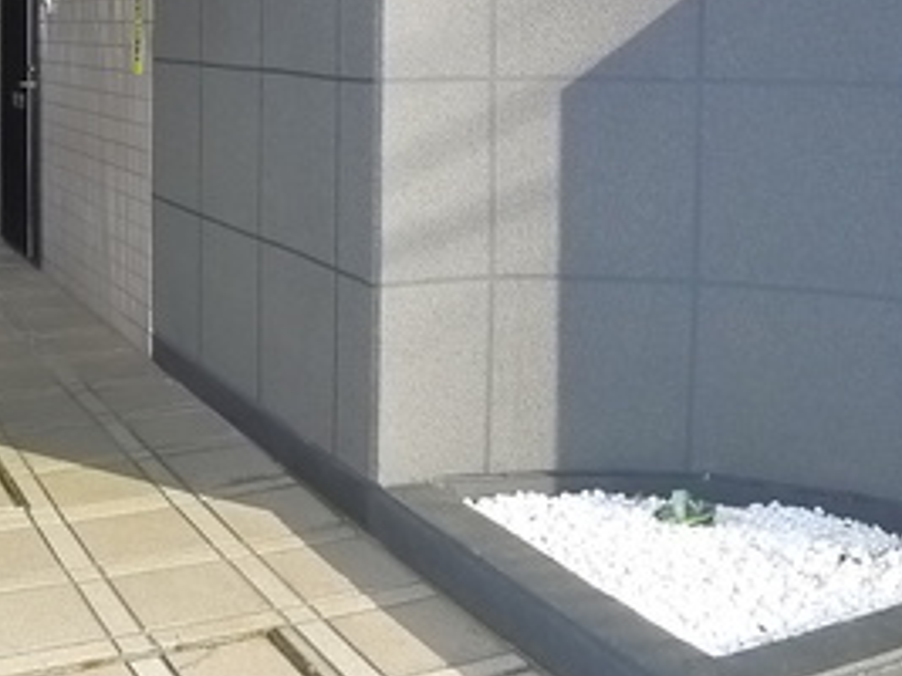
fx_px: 1641
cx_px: 297
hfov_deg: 30.5
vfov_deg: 22.6
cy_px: 52
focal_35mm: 63
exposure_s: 1/500
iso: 400
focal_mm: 5.1
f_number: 4
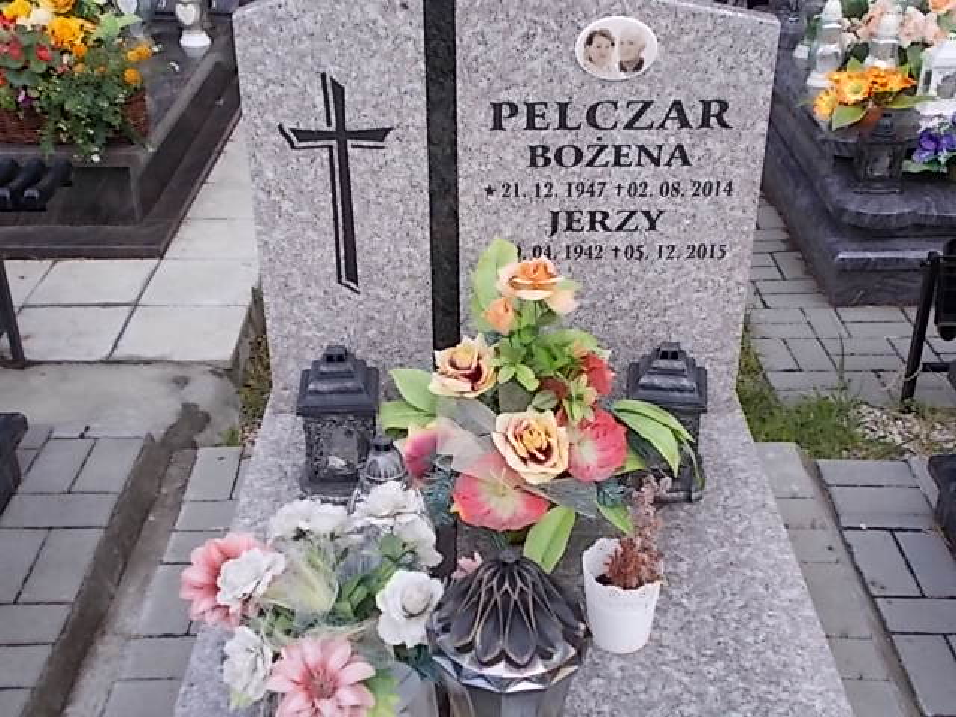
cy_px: 358
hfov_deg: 42.9
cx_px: 478
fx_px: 1215
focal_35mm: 44
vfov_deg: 32.9
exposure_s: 1/250
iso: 80
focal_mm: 7.9
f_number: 4.2
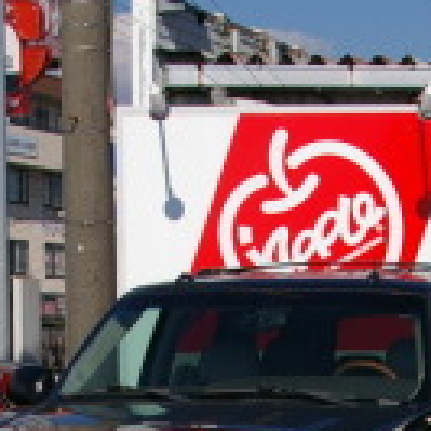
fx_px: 2071
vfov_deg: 11.4
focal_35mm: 147
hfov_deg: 11.9
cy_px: 648
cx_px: 321
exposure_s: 1/500
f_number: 9.5
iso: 200
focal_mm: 24
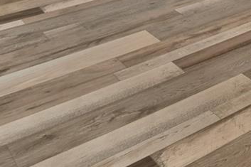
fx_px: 474
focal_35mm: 68
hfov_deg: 21.4
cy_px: -193
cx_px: 432
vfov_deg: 15.1
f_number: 6.3
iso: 100
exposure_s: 1/2.5
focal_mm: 10
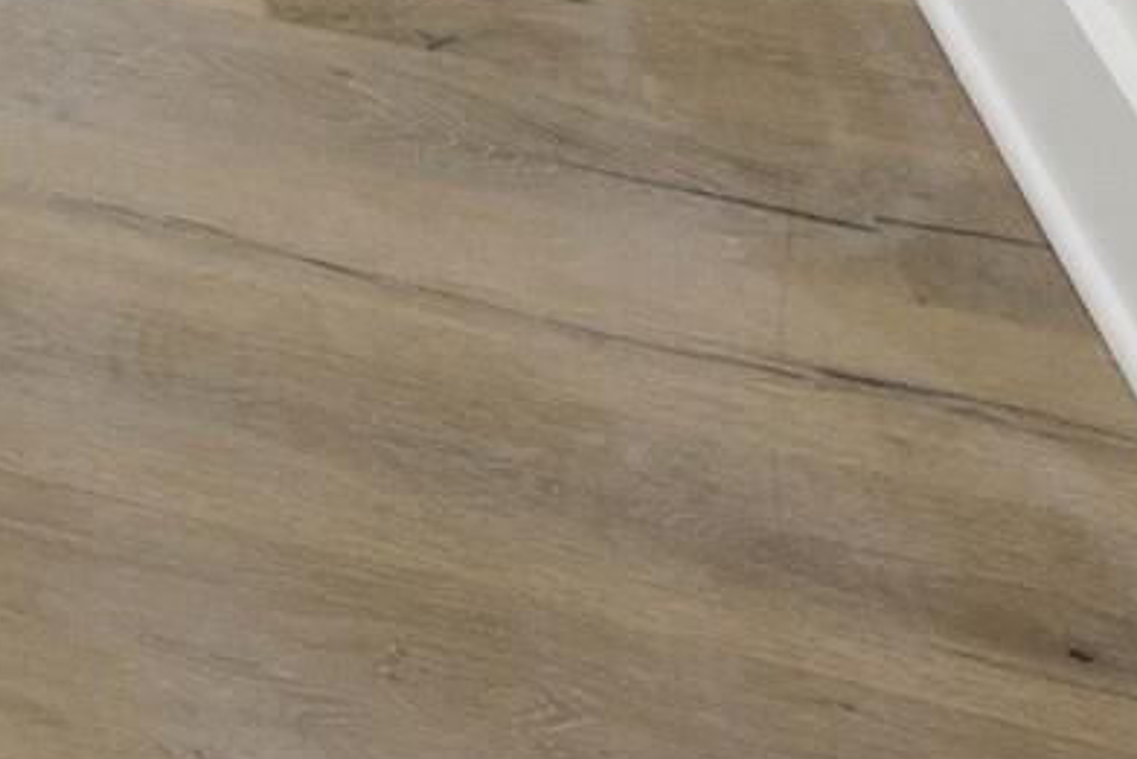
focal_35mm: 110
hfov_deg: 11.7
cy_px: -1995
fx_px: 3475
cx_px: -2140
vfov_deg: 8.5
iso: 400
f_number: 11
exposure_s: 1/5
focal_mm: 14
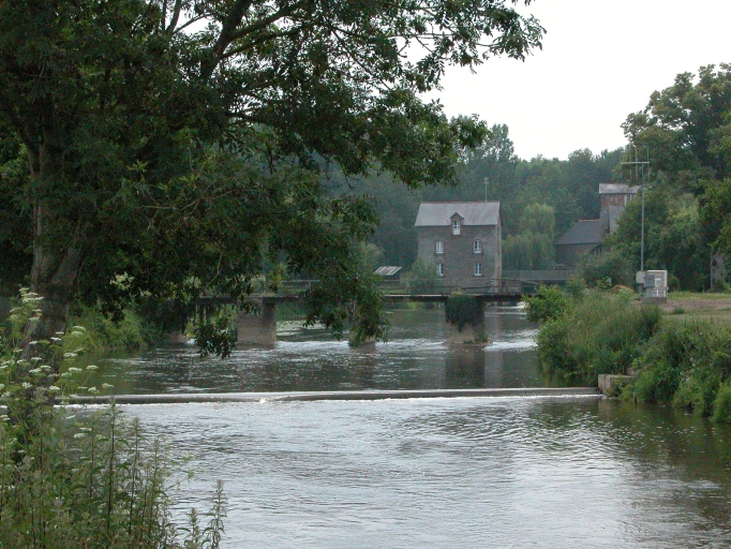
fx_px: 1753
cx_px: 366
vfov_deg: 17.8
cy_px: 274
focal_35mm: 83
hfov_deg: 23.6
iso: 800
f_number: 7.8
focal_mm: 21
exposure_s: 1/1437
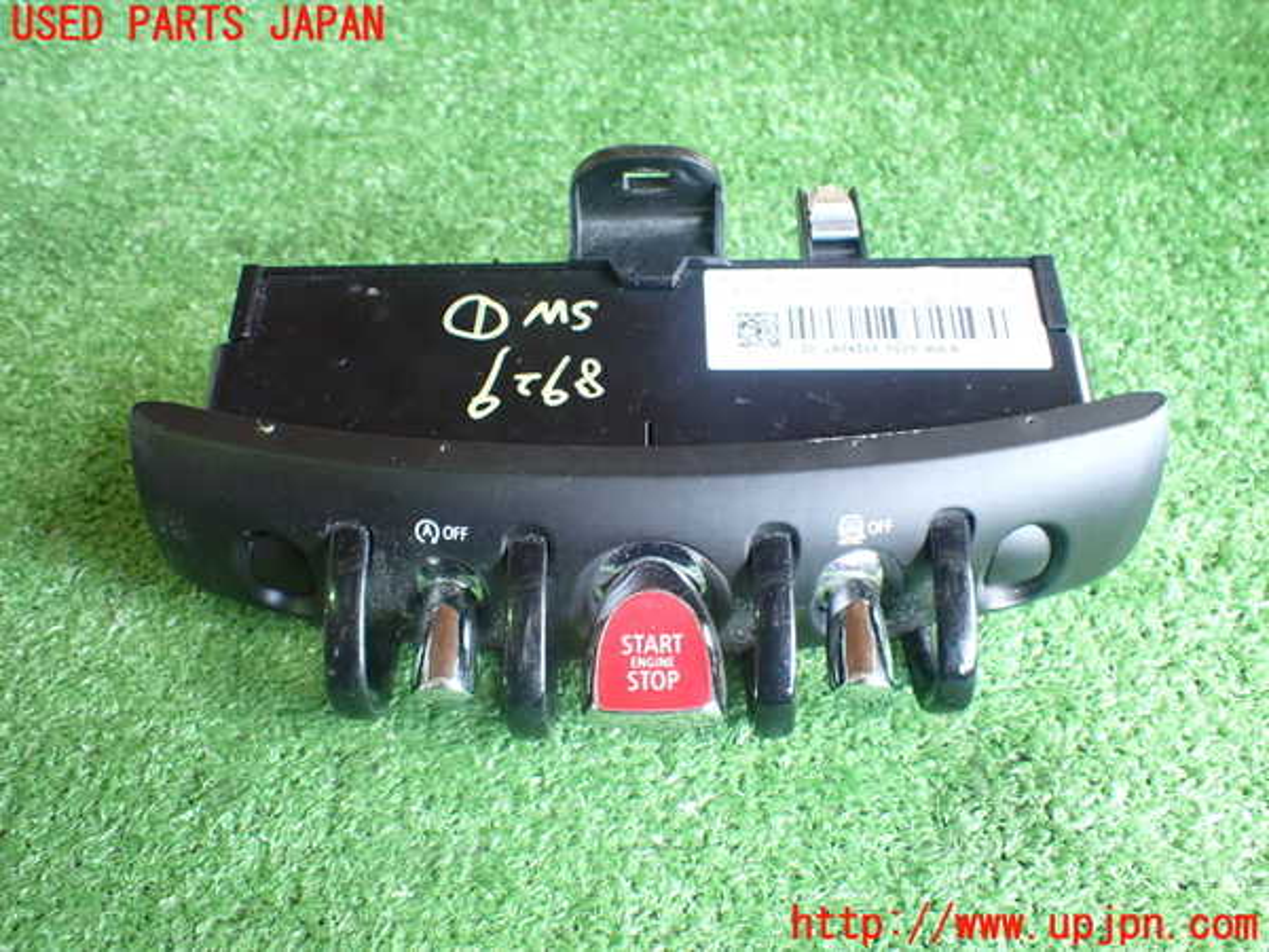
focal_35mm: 30
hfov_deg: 60.0
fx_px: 1100
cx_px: 634
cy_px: 476
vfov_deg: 46.8
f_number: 2.3
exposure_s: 1/50
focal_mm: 5.4
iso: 800
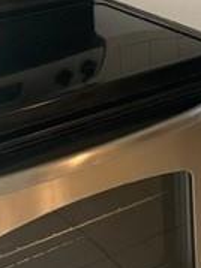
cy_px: -49
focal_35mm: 93
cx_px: 144
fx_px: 721
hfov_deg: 15.8
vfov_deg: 19.9
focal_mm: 4.2
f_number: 1.6
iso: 200
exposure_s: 1/60
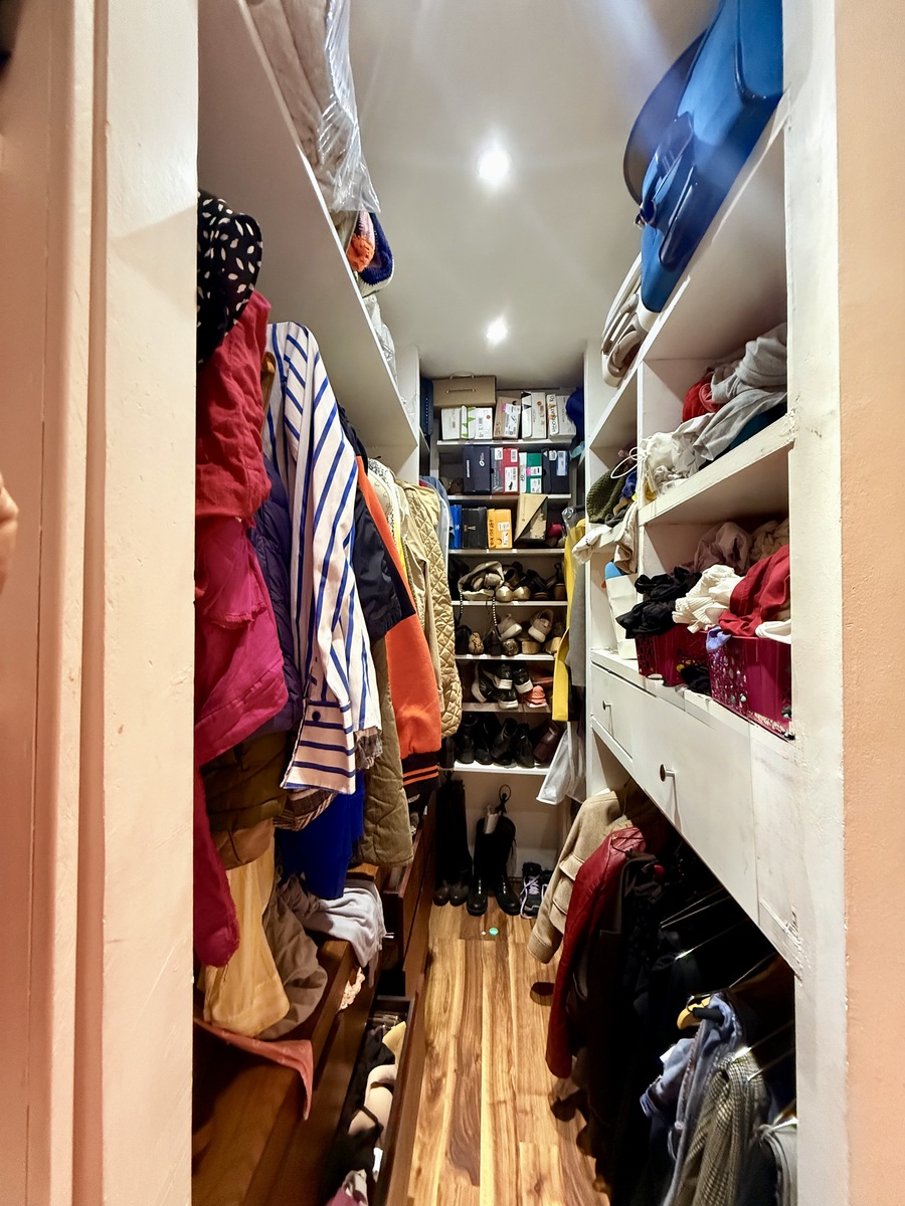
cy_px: 603
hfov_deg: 85.7
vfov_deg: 102.1
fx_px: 488
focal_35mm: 14
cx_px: 452
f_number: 2.2
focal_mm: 2.22
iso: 1000
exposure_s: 1/40
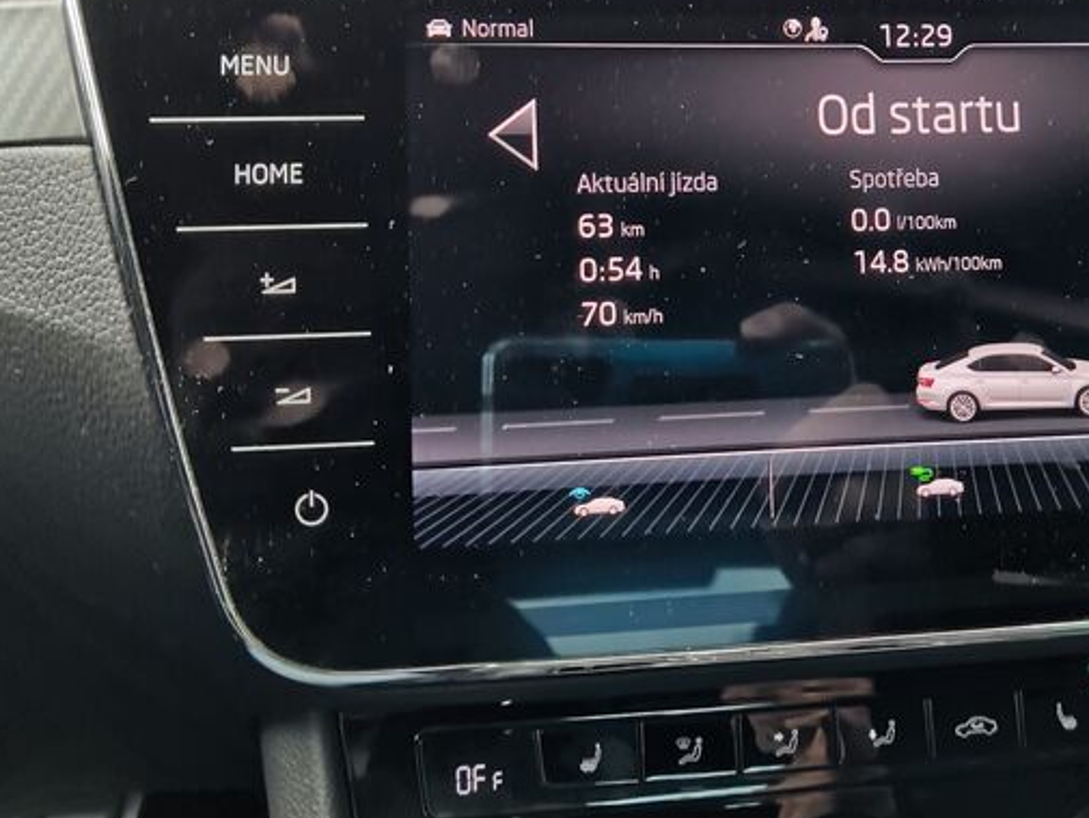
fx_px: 1385
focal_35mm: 44
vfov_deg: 32.5
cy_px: 247
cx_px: 791
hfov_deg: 41.9
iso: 50
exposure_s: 1/106
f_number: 1.4
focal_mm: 4.66
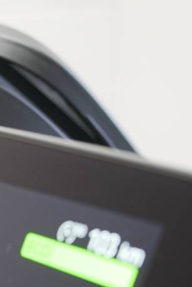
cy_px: 403
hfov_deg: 10.5
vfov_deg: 15.4
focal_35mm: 125
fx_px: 998
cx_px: -116
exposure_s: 1/8
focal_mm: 35
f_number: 5
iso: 320
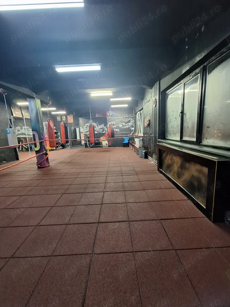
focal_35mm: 13
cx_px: 115
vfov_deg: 106.2
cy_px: 154
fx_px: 115
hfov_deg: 89.9
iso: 250
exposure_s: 1/25
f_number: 2.2
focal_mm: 1.74
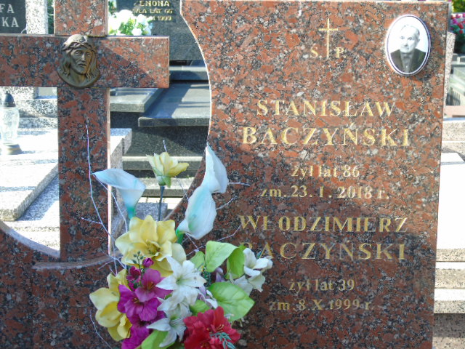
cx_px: 232
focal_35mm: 82
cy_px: 174
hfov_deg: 23.8
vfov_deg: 18.0
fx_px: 1102
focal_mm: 15
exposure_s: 1/80
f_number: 4.1
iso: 80
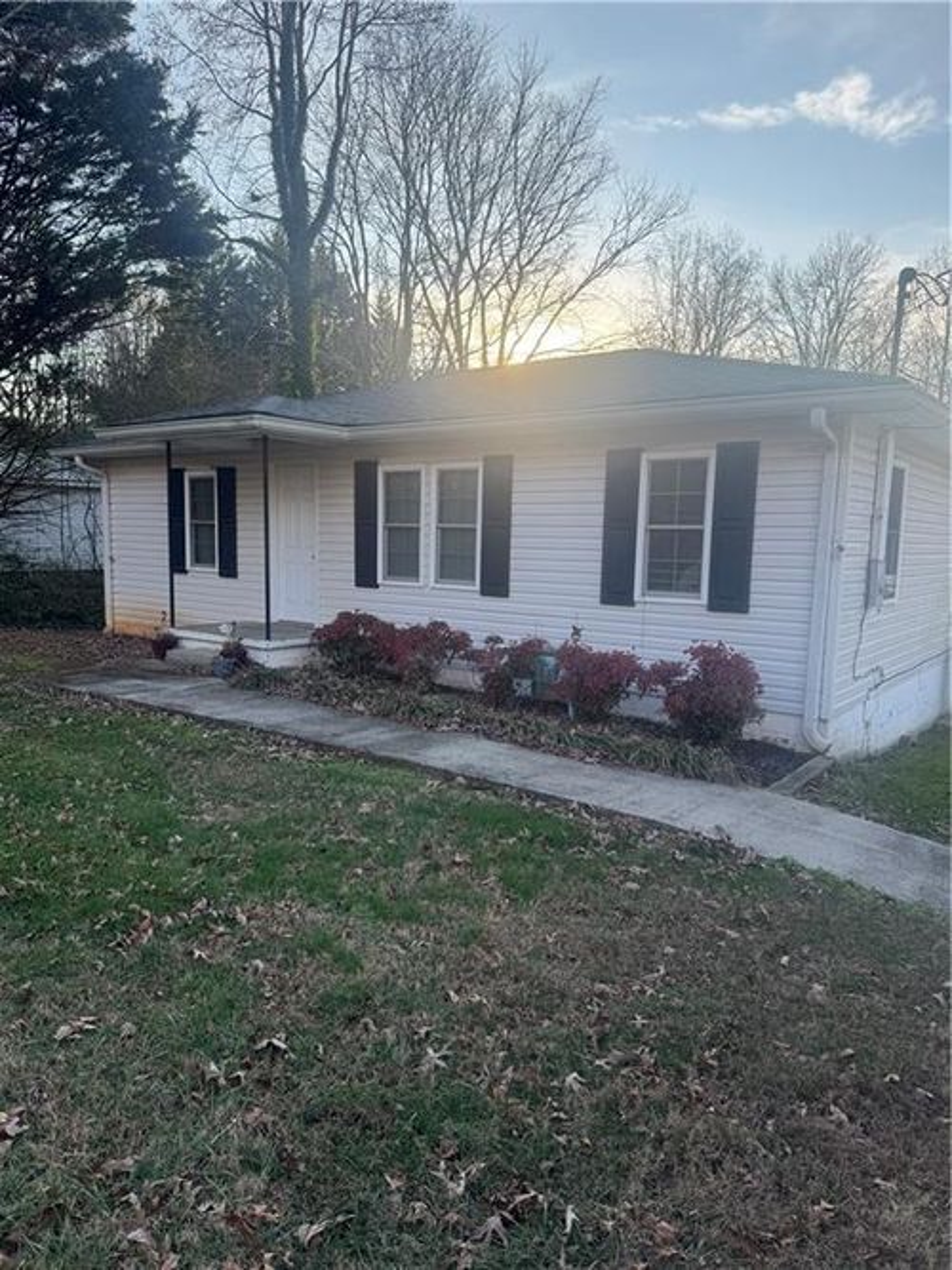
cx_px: 476
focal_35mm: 24
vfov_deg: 71.6
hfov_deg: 56.8
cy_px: 635
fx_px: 880
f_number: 1.78
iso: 80
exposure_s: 1/832
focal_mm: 6.76
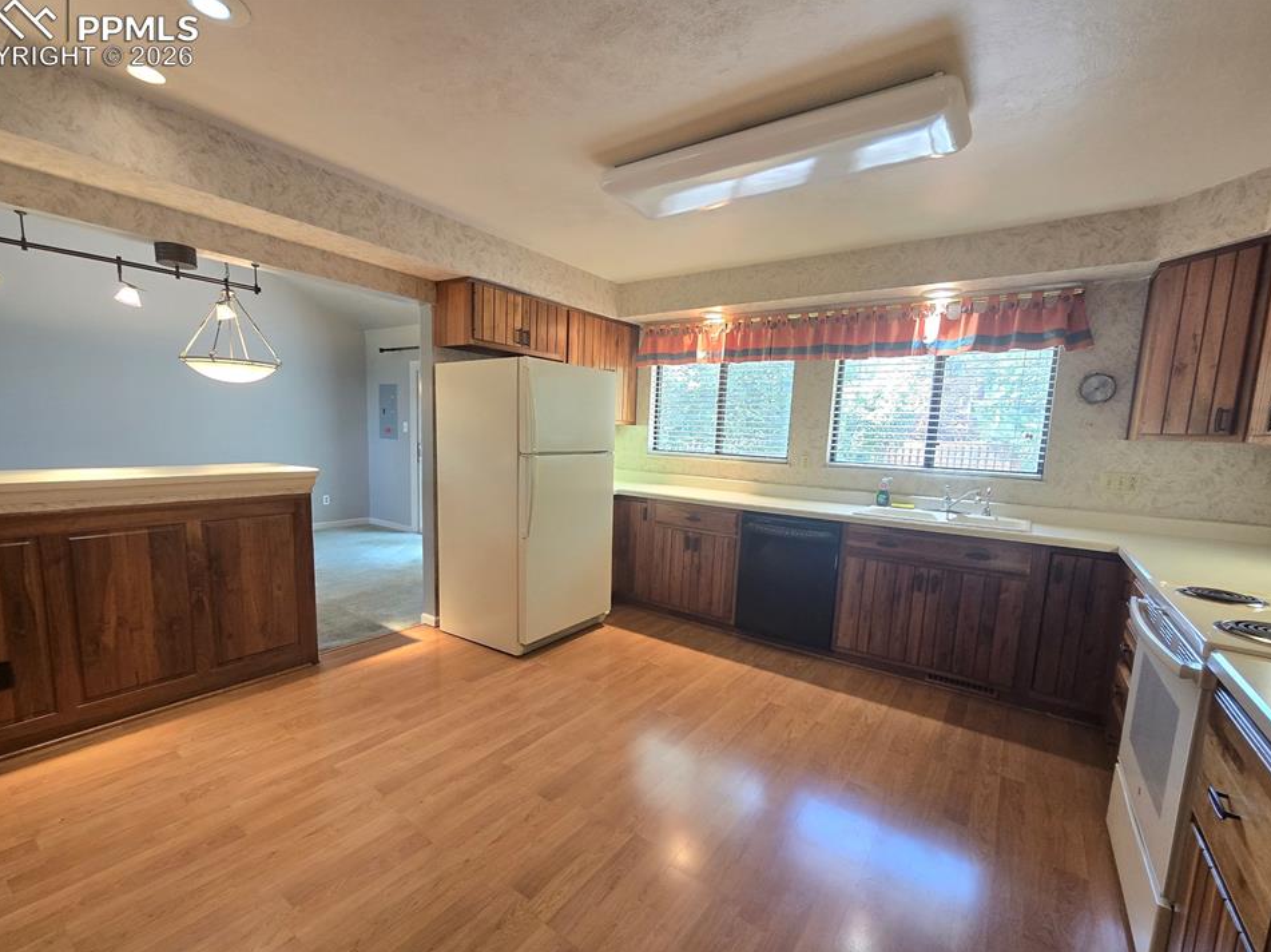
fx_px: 514
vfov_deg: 85.5
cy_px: 505
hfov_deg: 102.1
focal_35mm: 14
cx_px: 615
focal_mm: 2.2
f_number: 2.2
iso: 250
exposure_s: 1/60
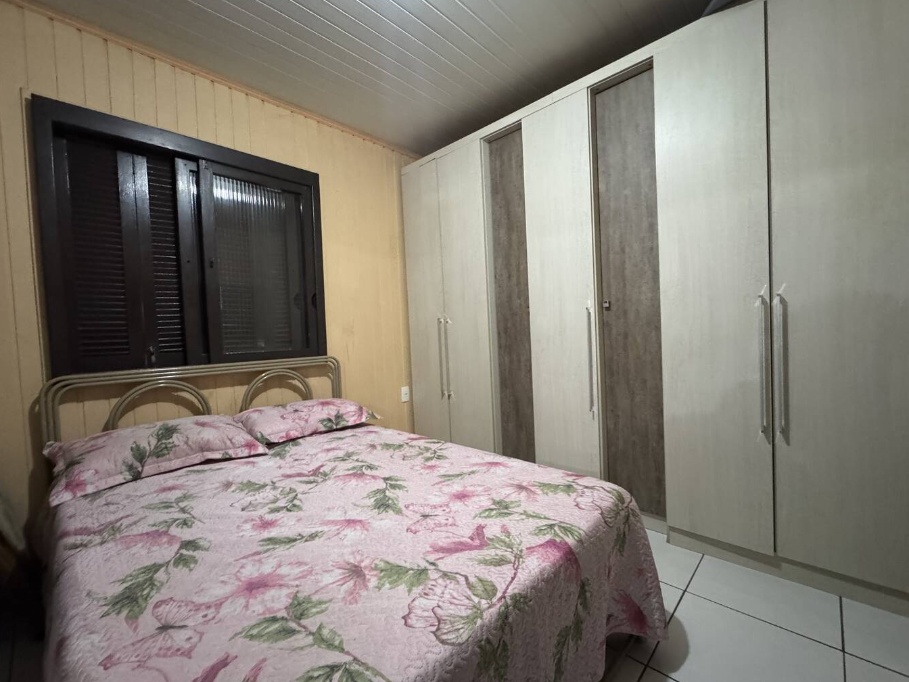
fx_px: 394
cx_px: 467
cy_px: 347
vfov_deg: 81.7
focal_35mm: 15
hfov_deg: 98.1
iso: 1250
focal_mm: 2.22
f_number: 2.2
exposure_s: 1/60
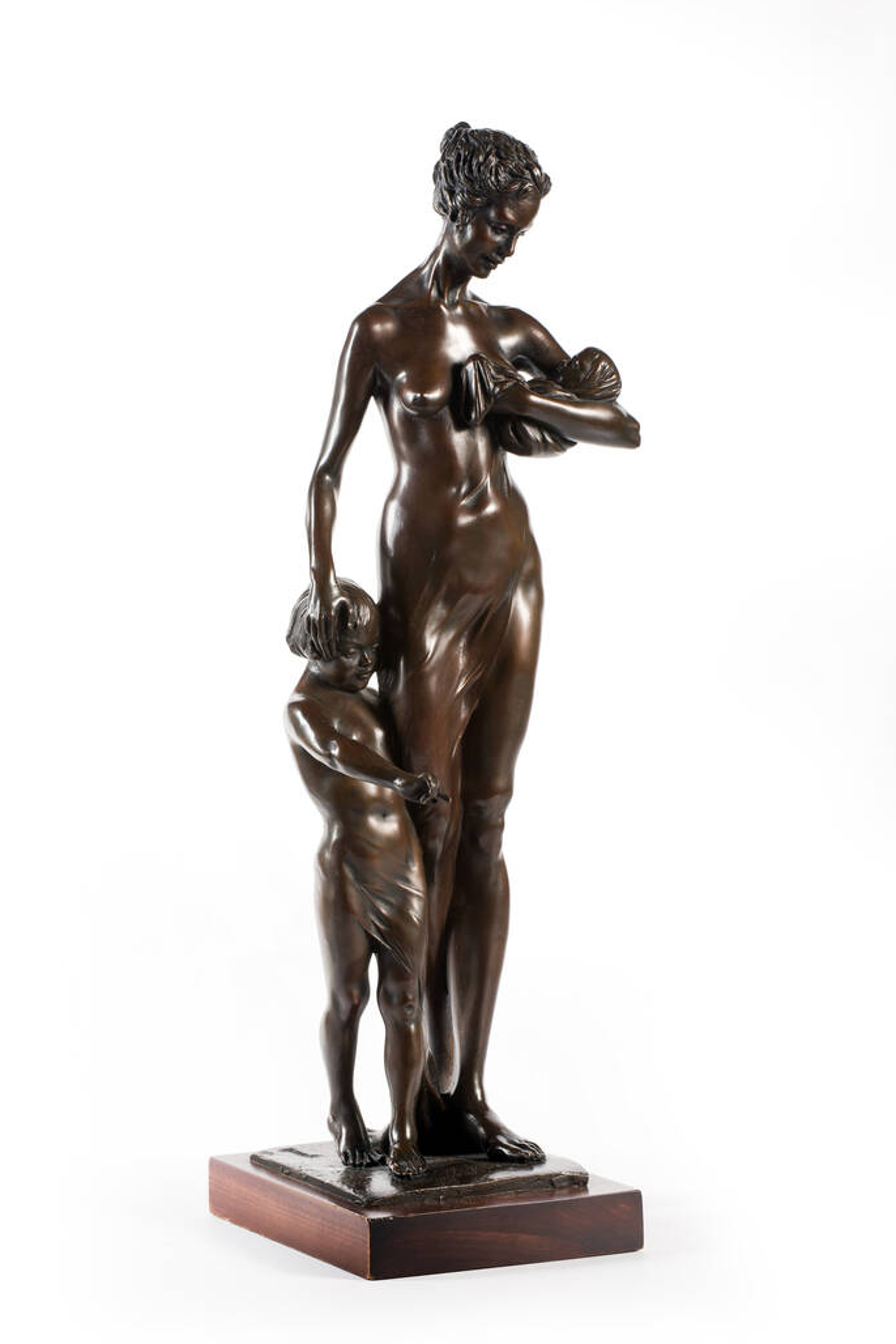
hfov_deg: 10.7
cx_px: 435
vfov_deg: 16.0
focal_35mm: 128
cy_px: 678
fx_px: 4775
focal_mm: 122
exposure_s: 1/200
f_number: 11
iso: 125
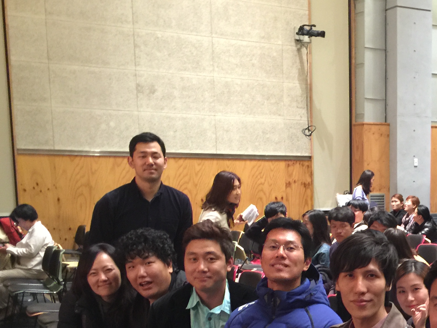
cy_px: 303
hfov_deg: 30.4
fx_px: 757
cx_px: 413
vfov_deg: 23.7
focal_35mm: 60
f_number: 2.2
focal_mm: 4.15
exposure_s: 1/4
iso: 100
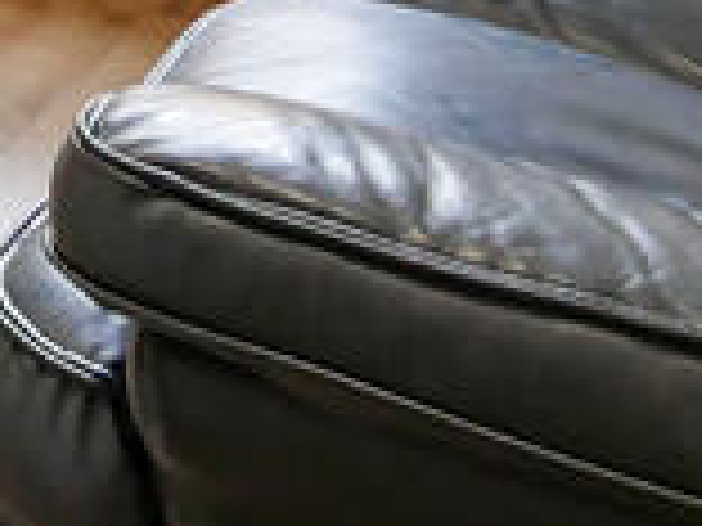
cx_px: -684
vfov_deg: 12.1
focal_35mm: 92
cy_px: -809
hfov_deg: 16.5
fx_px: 1866
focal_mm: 7
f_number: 4
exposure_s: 1/60
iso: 400
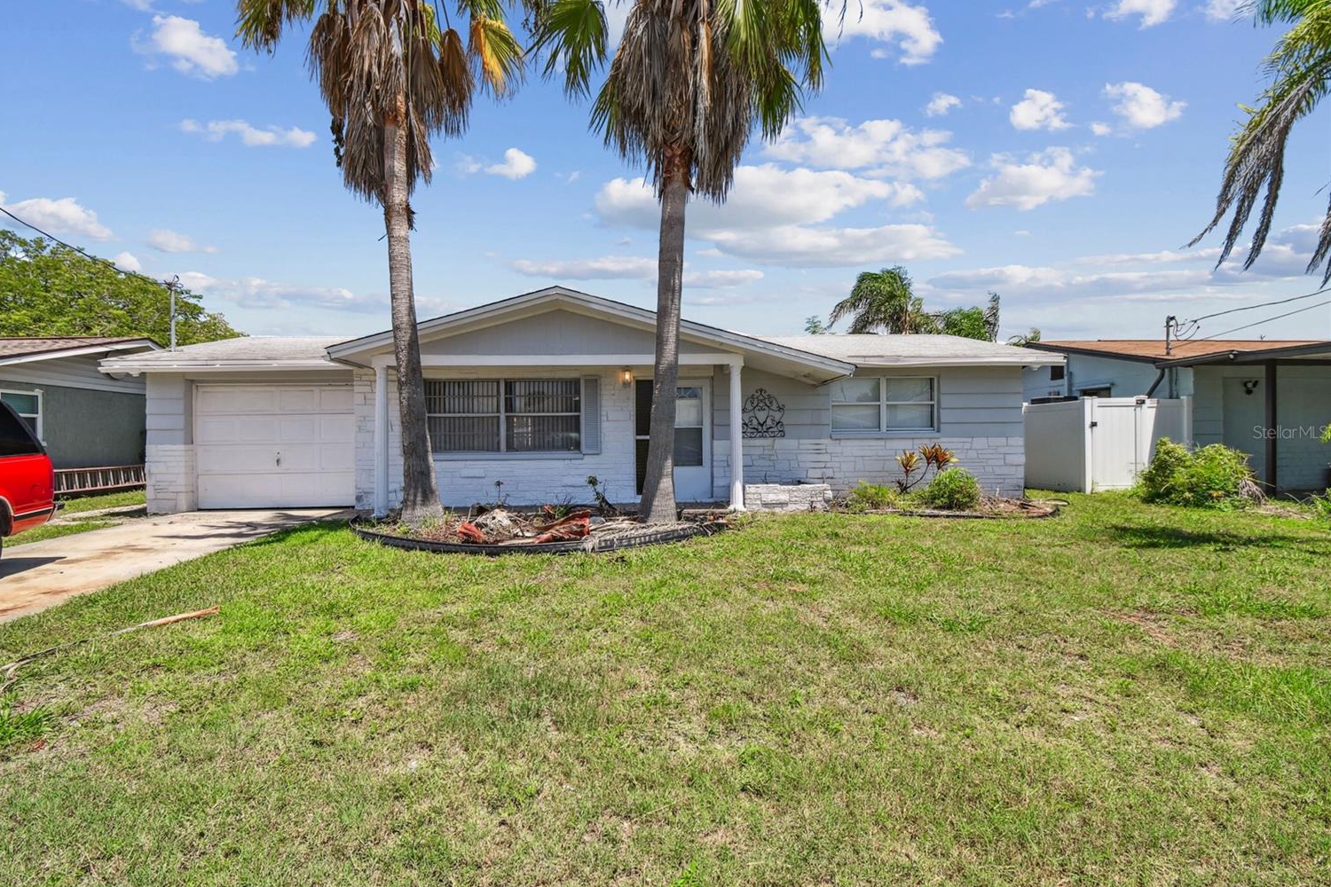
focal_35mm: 16
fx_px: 592
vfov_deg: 73.7
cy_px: 432
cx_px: 622
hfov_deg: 96.6
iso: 100
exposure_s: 1/160
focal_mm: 10
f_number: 7.1
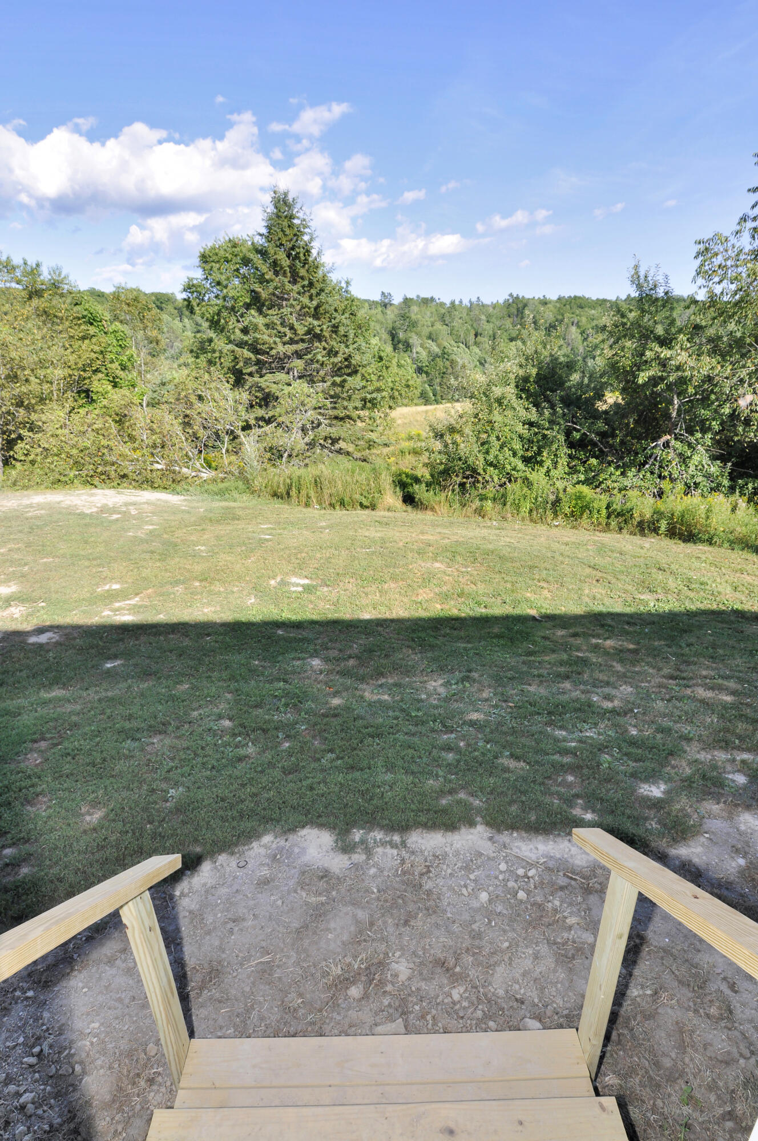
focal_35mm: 18
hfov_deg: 67.2
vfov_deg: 90.1
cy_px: 570
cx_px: 379
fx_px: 570
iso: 200
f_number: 9
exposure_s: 1/200
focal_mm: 12
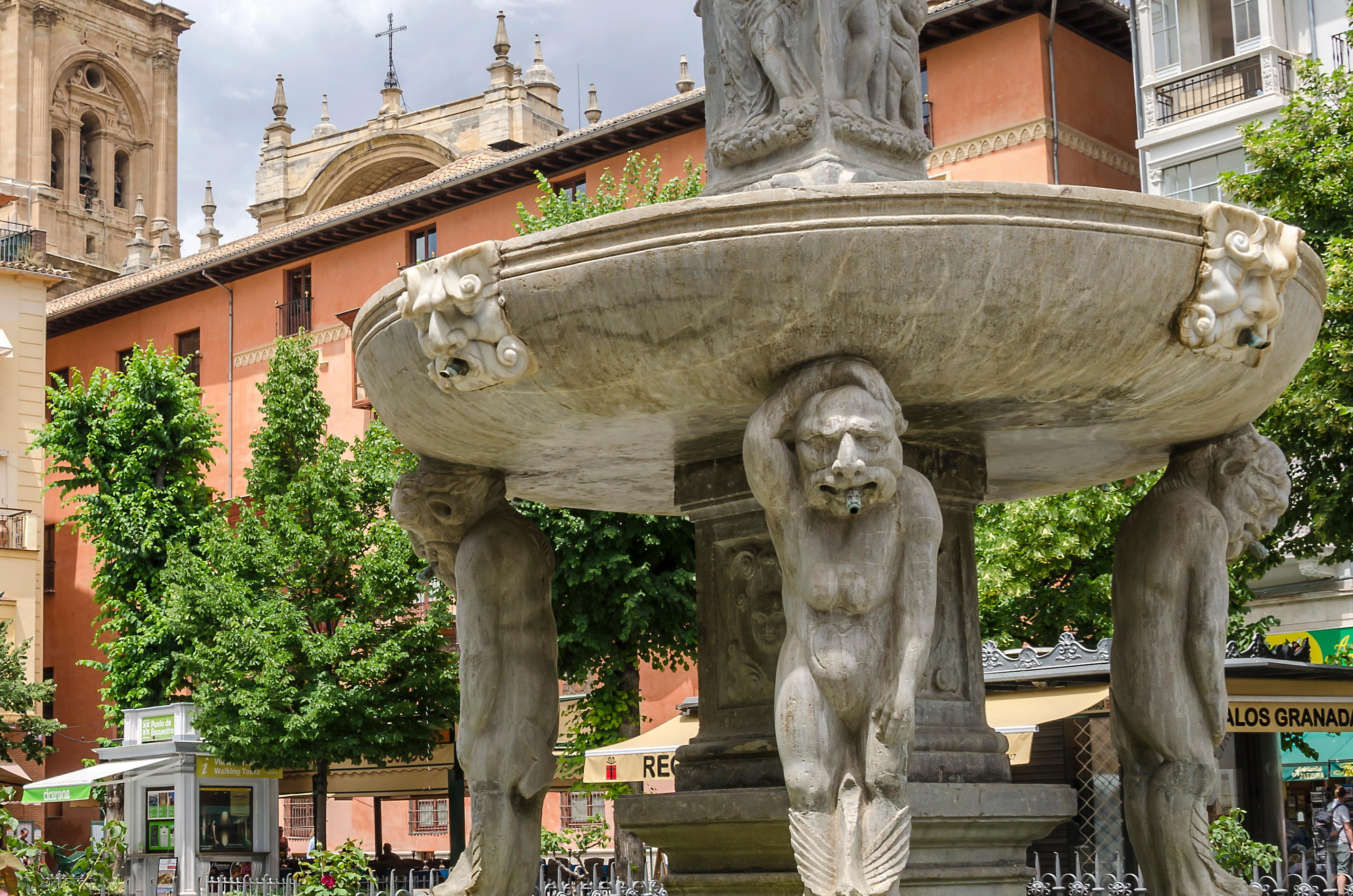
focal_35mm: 57
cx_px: 439
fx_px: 2138
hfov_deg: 34.8
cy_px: 517
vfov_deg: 23.7
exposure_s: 1/250
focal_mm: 22
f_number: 8
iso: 100
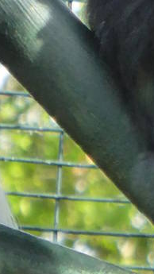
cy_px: 25
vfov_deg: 1.6
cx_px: 411
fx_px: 10057
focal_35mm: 1385
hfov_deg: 0.9
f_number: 5.7
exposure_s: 1/200
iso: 320
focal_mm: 44.4
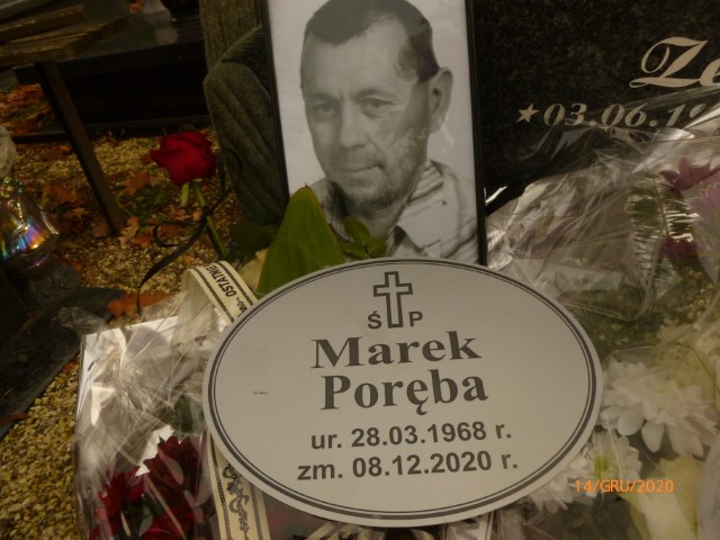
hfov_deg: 63.4
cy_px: 270
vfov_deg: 49.7
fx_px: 582
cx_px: 360
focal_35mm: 28
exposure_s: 1/800
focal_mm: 5
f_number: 3.3
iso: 200
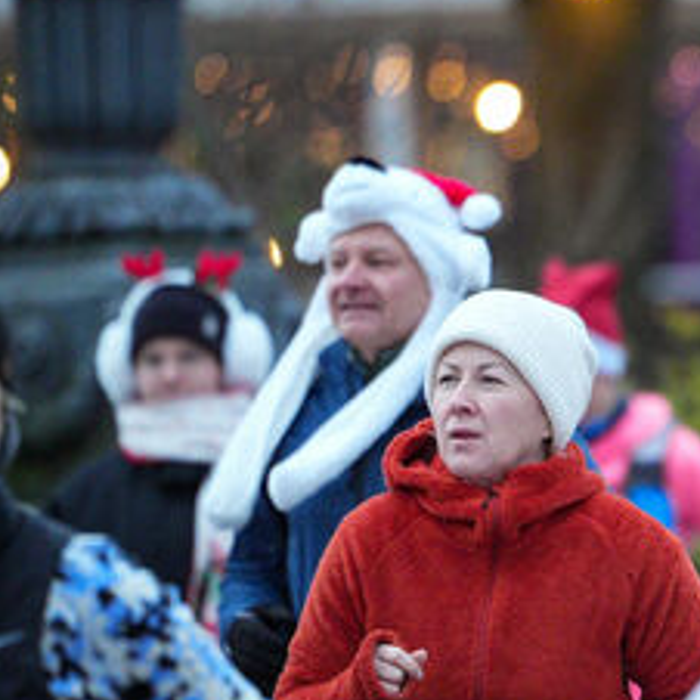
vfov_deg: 3.5
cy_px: 325
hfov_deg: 3.4
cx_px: 926
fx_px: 11599
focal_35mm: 507
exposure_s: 1/800
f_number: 2
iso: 4000
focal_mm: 150
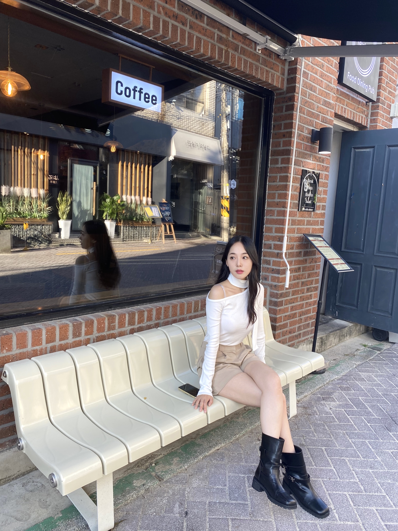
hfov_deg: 53.1
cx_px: 199
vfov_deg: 67.3
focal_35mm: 26
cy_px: 266
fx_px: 399
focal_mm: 4.25
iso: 32
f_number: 1.8
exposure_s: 1/152
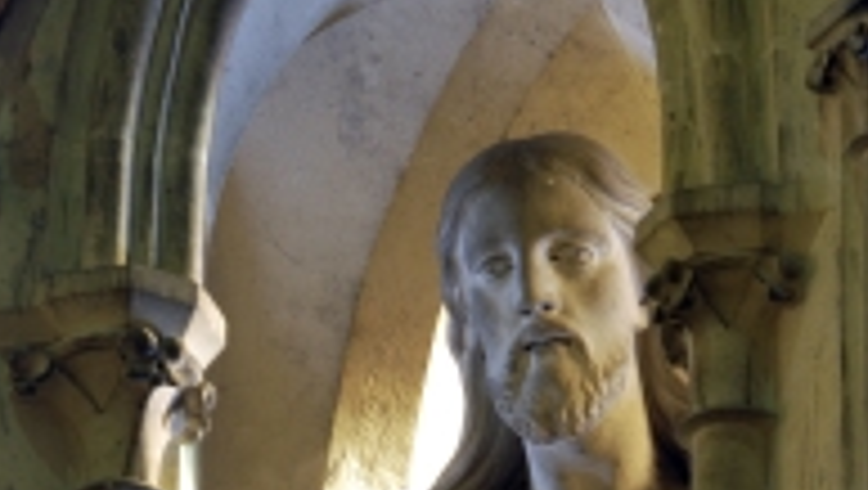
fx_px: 8824
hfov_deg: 5.6
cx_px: 369
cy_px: 904
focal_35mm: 383
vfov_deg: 3.2
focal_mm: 92
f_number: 20
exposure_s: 5
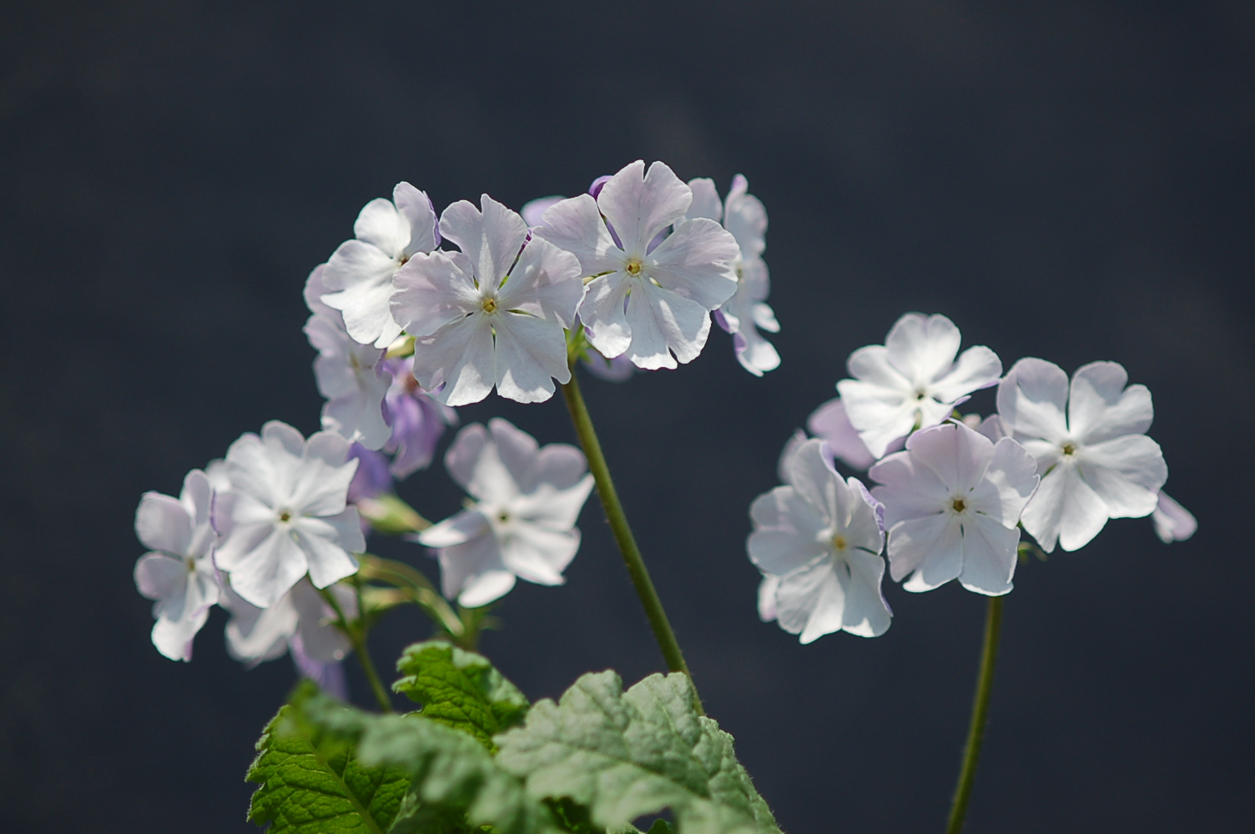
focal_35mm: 158
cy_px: 417
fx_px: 5486
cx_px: 628
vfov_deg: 8.7
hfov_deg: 13.1
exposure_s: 1/4000
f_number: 3.2
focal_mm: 105
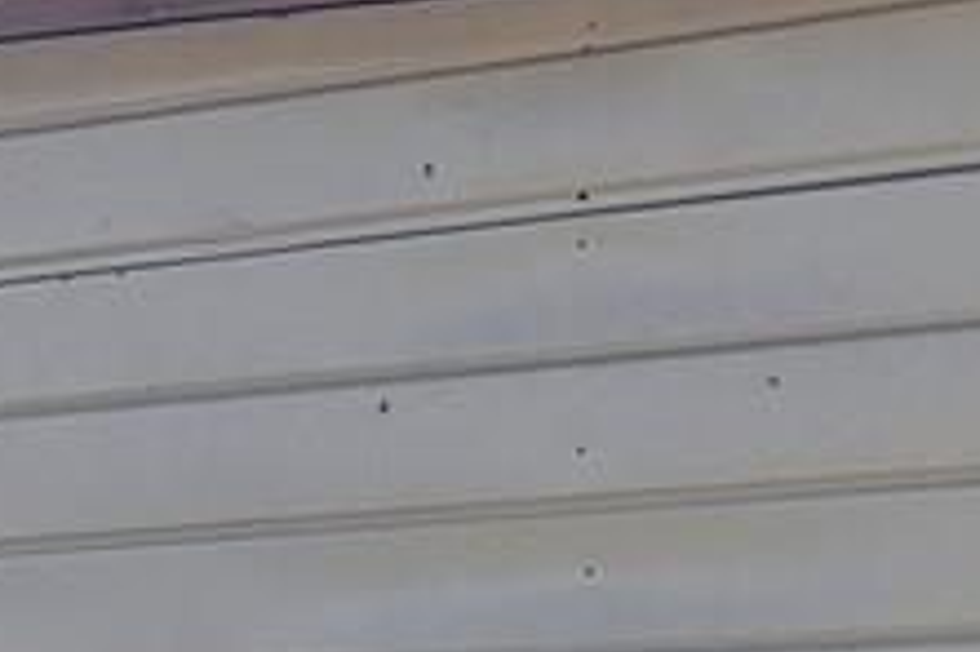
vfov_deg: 7.8
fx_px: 4706
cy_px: 945
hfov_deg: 10.6
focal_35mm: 173
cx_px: -1166
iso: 10
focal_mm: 6.3
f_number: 1.7
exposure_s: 1/325
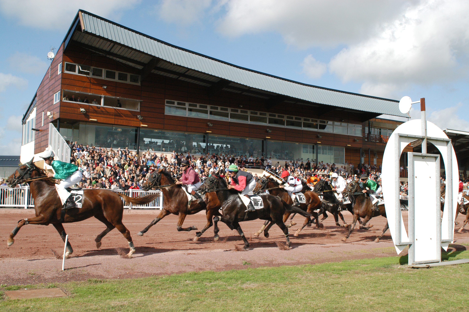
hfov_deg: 53.2
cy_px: 156
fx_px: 469
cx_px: 234
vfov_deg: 36.8
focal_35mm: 36
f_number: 8
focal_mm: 24
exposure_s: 1/1250
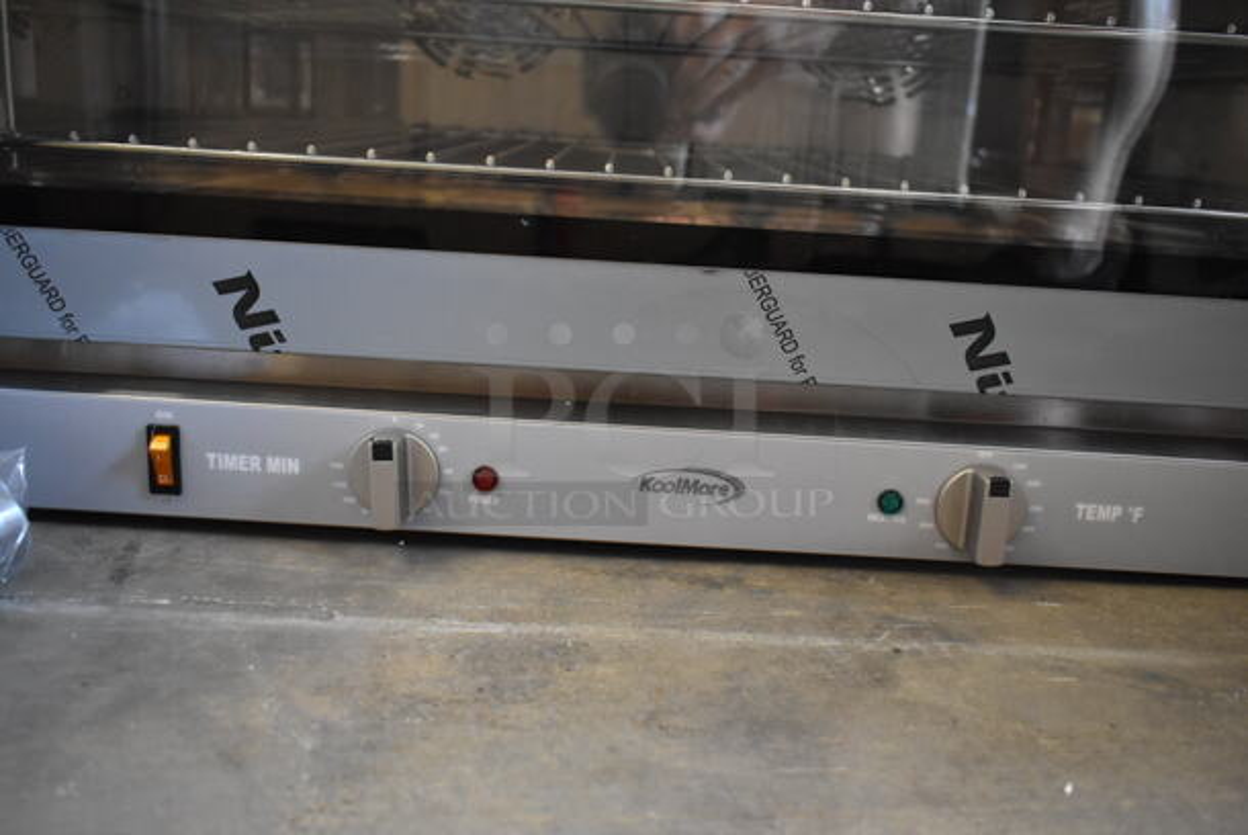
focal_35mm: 33
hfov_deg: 57.2
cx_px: 624
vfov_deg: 40.1
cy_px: 418
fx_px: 1145
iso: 3200
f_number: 3.8
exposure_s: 1/125
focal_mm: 22
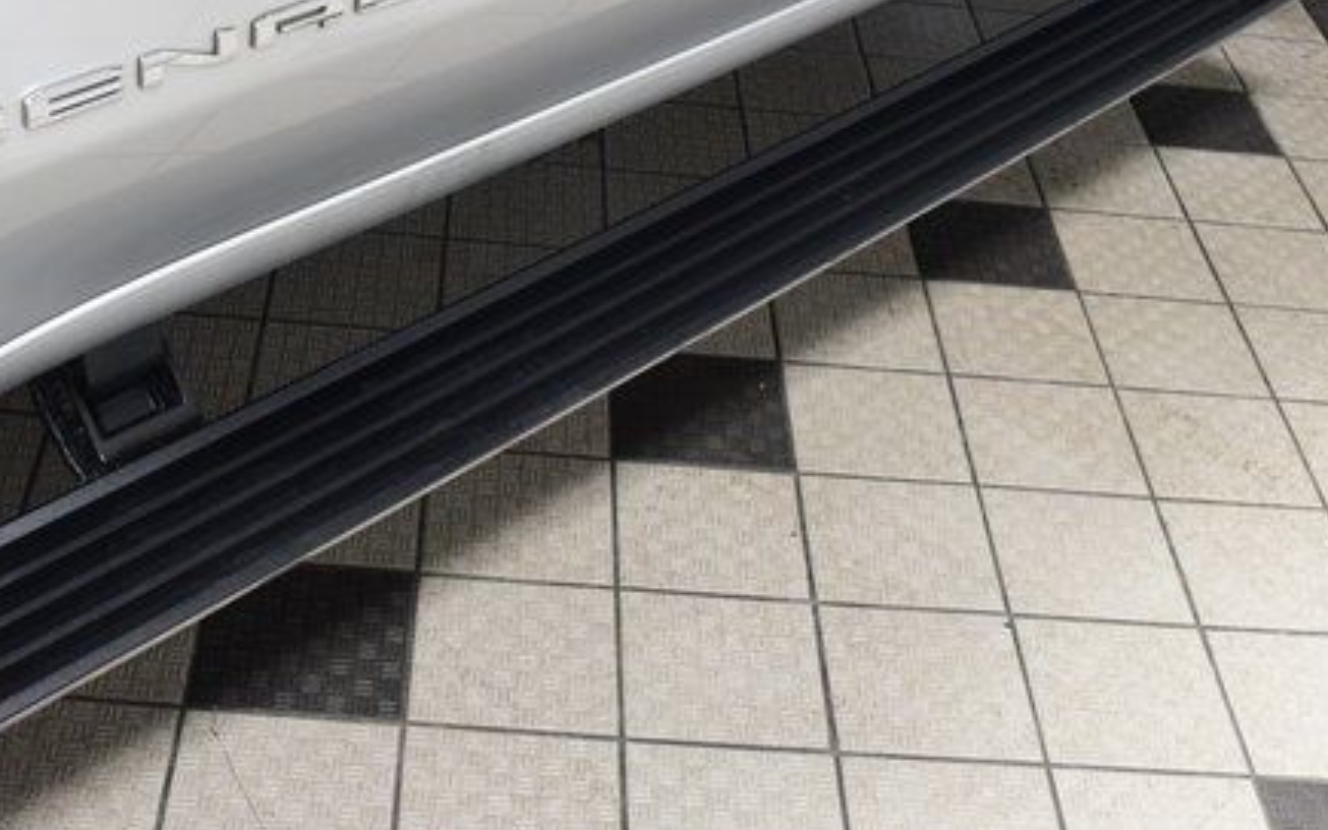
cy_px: 200
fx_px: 1955
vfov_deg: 23.7
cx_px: 562
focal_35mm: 54
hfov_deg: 37.4
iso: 1250
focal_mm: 24
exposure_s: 1/15
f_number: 6.3
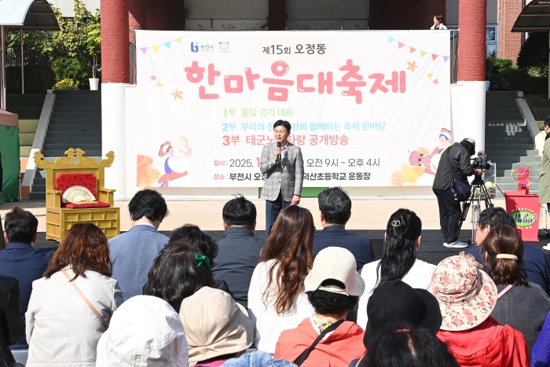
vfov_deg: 19.5
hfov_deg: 28.8
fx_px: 1070
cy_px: 184
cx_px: 275
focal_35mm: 70
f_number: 22
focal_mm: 70
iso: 1250
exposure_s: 1/400
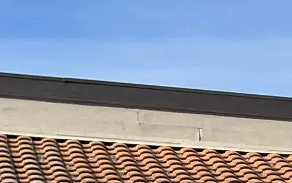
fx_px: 1688
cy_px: 332
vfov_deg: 6.1
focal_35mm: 212
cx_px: 825
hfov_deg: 8.5
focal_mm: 5.1
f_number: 1.6
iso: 50
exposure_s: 1/4016
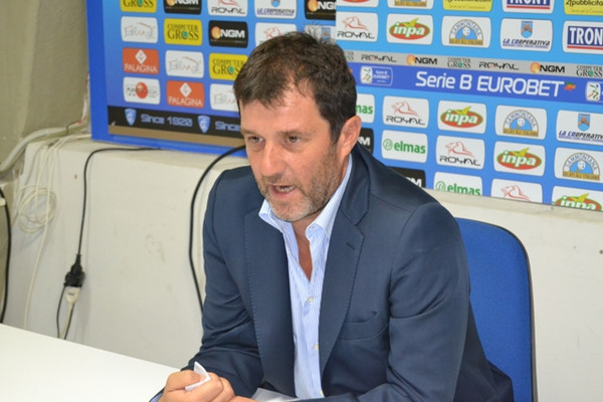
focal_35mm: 82
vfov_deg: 16.6
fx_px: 1382
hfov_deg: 24.6
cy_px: 201
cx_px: 302
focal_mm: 55
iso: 2500
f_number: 5.6
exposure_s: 1/60
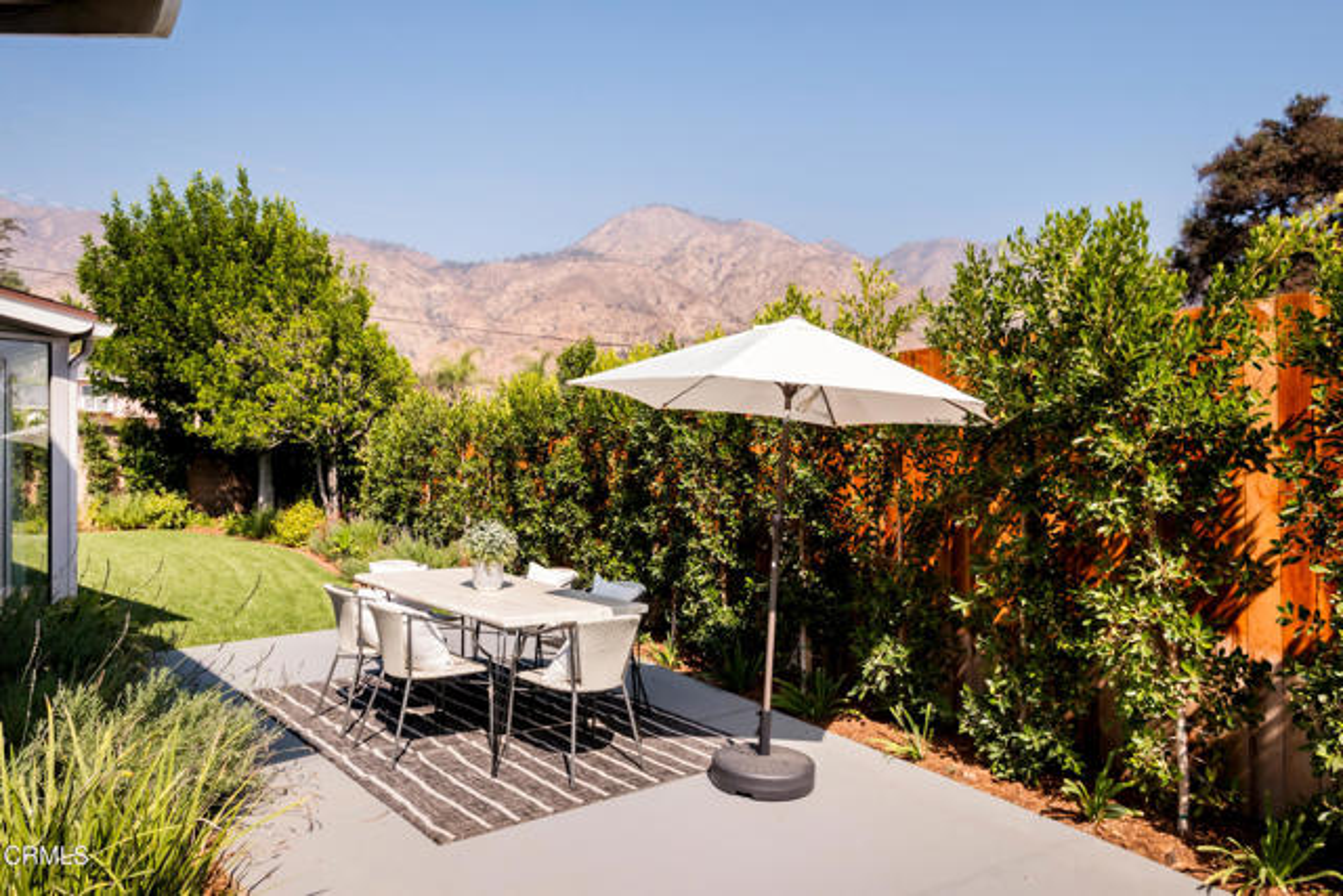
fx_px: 858
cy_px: 448
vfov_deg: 55.1
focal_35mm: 23
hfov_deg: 76.1
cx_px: 672
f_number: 10
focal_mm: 23
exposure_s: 1/640
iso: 250
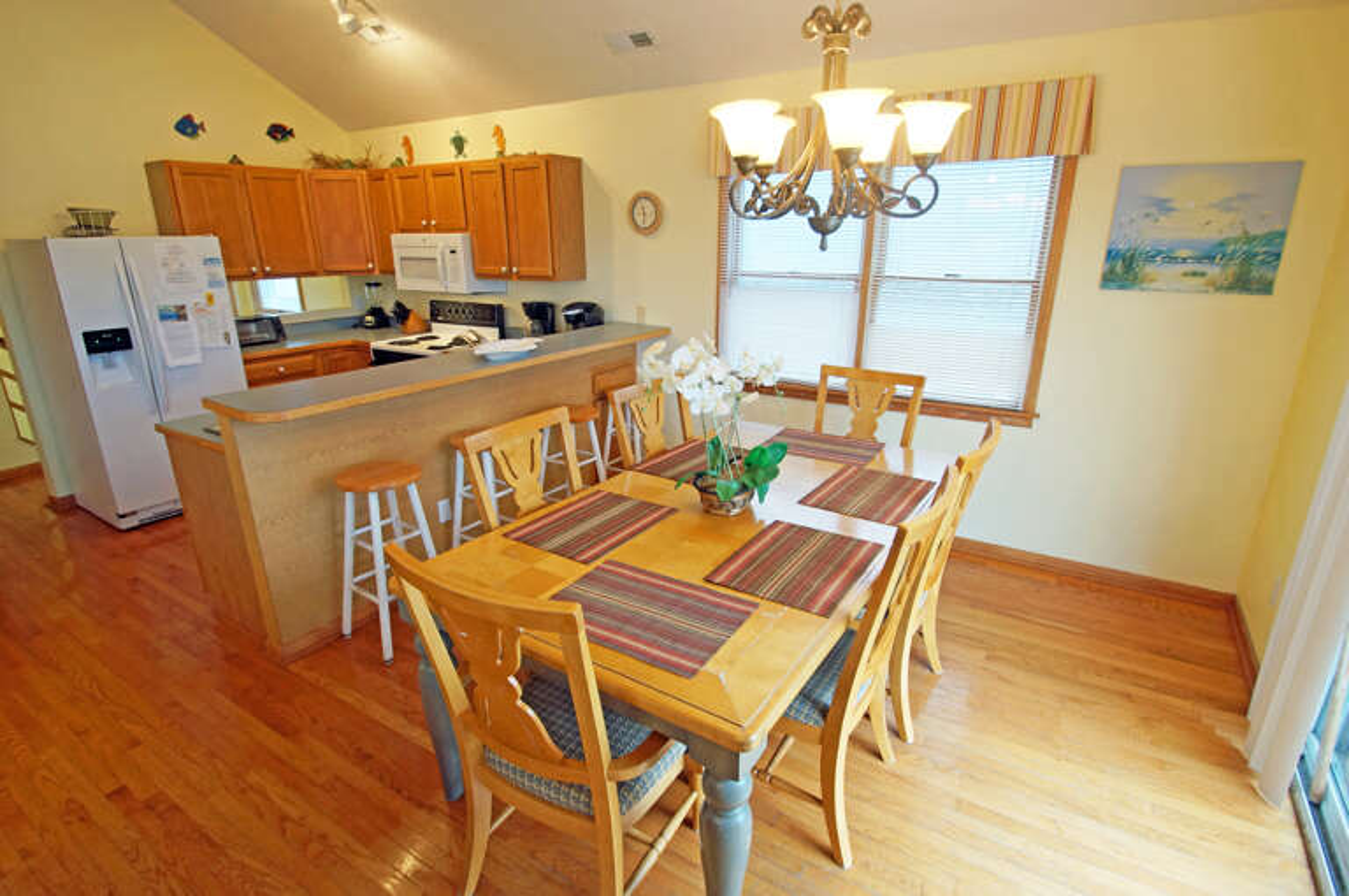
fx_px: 618
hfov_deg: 95.1
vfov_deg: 71.9
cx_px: 674
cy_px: 448
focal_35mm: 16
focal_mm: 11
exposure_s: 1/60
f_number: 4
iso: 500
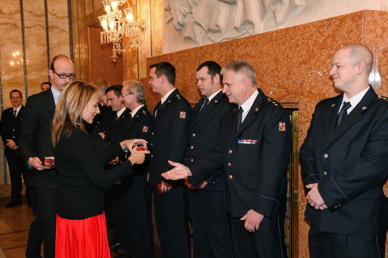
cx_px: 194
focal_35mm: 38
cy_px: 129
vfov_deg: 35.1
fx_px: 410
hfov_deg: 50.7
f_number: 8
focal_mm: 38
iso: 1600
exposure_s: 1/60
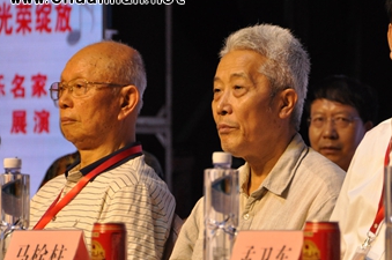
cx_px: 272
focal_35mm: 376
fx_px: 4088
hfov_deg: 5.5
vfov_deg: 3.6
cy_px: 114
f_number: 5.6
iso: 1250
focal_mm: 170
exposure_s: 1/200
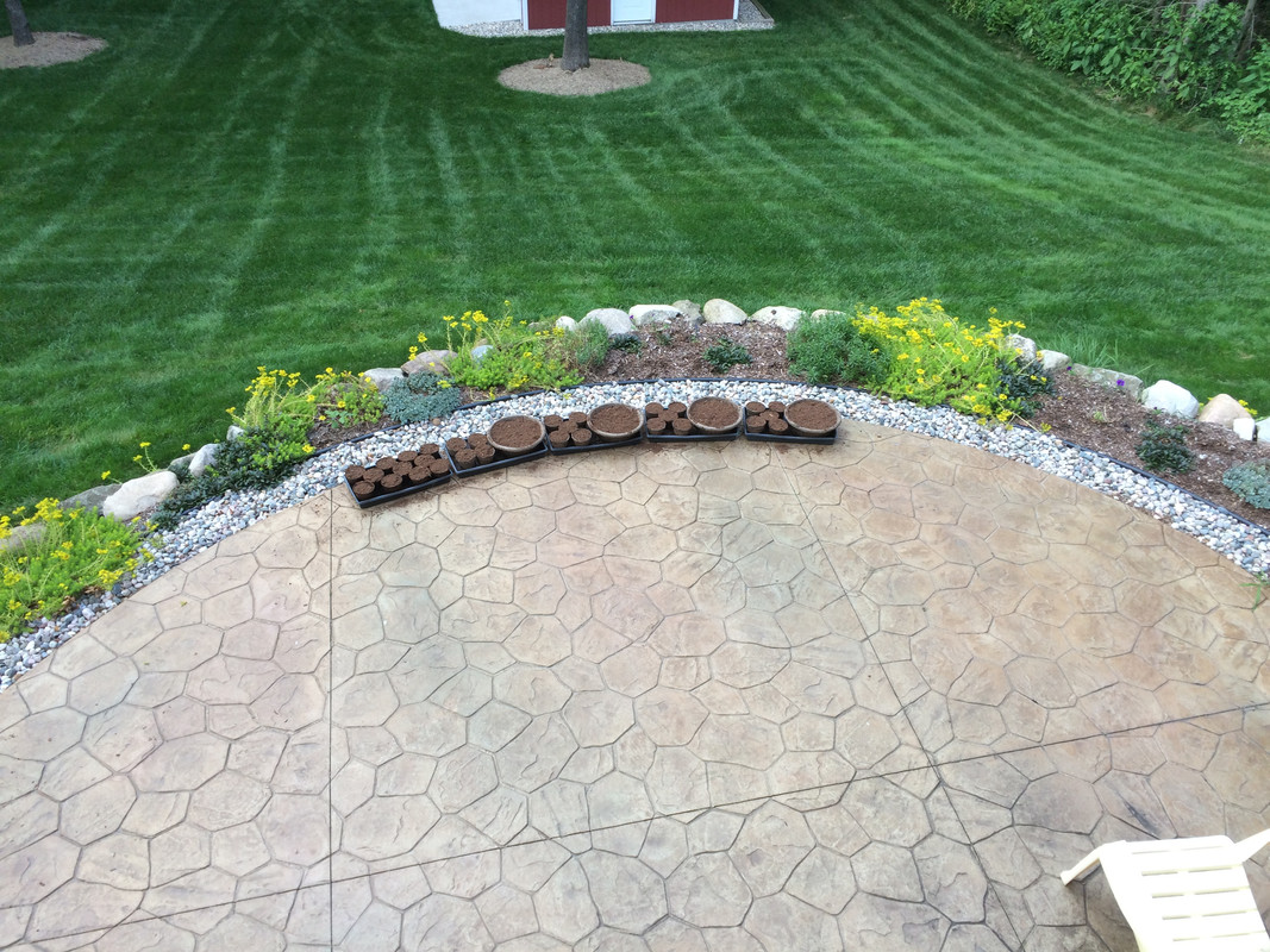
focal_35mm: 29
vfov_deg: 48.2
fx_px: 1064
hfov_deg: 61.7
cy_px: 476
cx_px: 635
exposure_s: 1/120
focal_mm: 4.15
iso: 40
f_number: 2.2
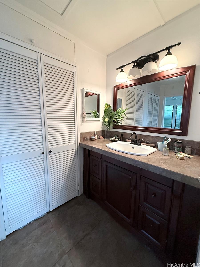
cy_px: 134
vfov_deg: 102.1
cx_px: 100
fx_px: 108
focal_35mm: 14
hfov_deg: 85.7
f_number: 2.2
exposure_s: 1/60
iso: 320
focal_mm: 2.22
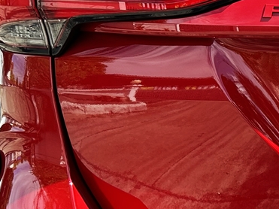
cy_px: 244
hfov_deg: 17.6
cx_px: 447
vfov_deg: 14.8
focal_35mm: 97
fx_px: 782
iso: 80
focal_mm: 6.86
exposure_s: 1/750
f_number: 1.78
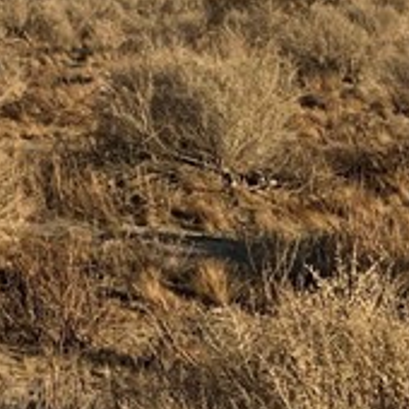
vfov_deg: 4.2
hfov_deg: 4.2
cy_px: -491
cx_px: -294
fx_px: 5494
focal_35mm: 411
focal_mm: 9
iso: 32
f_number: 2.8
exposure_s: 1/911
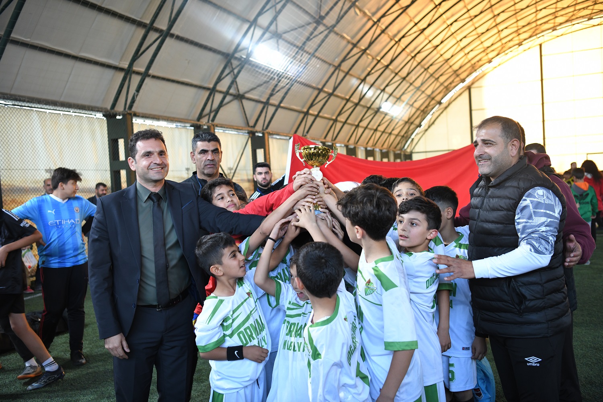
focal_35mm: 32
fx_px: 536
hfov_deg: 58.7
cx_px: 302
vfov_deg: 41.1
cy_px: 201
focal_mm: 32
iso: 1000
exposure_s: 1/160
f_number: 2.8
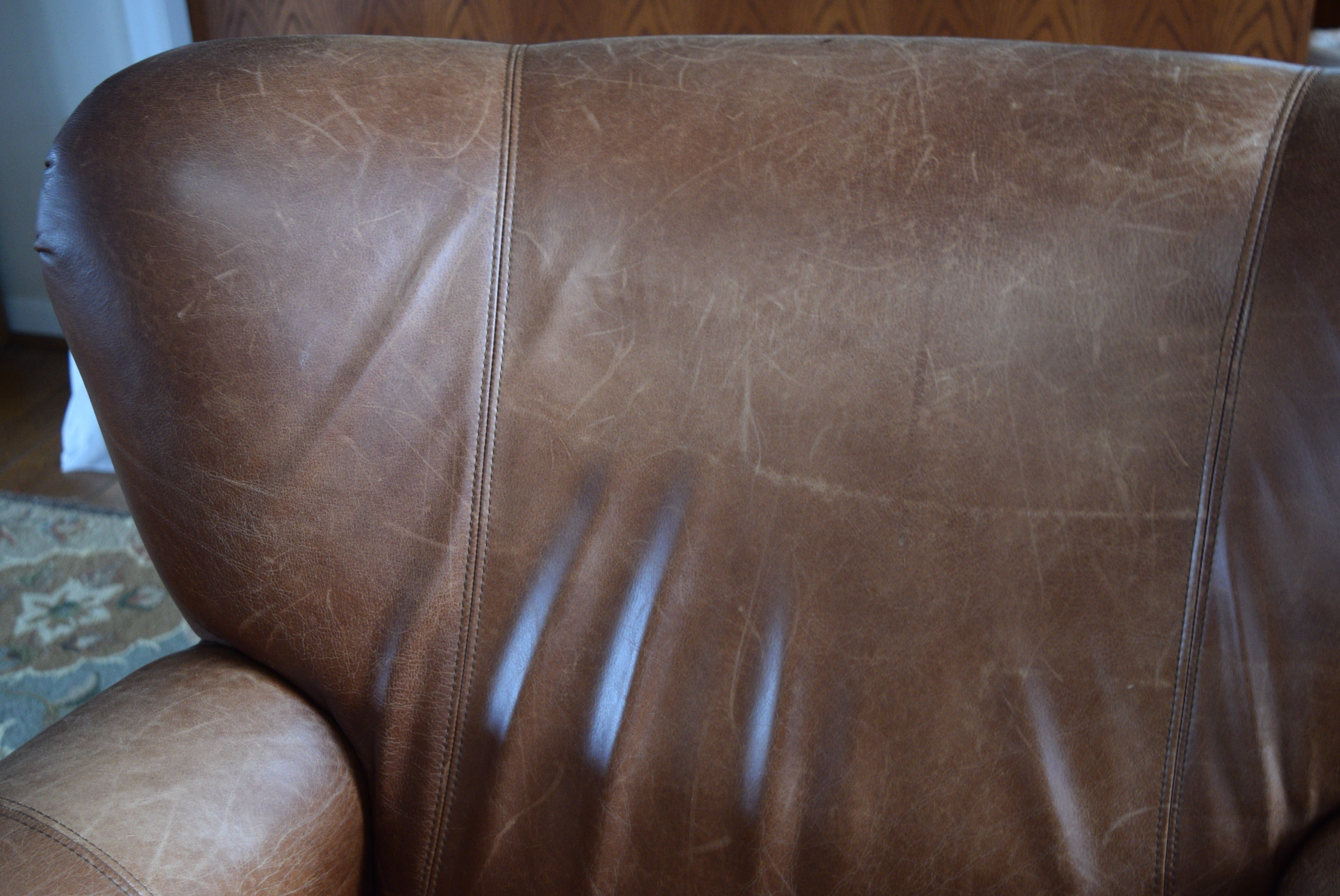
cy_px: 448
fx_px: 1620
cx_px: 670
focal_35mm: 44
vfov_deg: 30.9
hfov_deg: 44.9
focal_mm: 29
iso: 1600
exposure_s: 1/60
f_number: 4.2
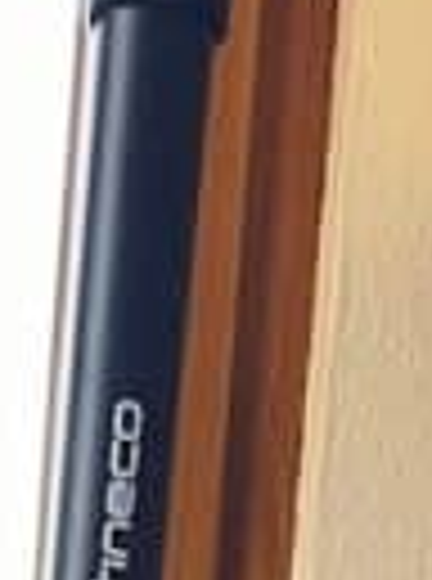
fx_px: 3462
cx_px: 90
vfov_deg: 7.5
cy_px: 2095
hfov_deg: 7.1
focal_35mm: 207
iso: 125
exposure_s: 1/86
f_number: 1.5
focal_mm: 5.7
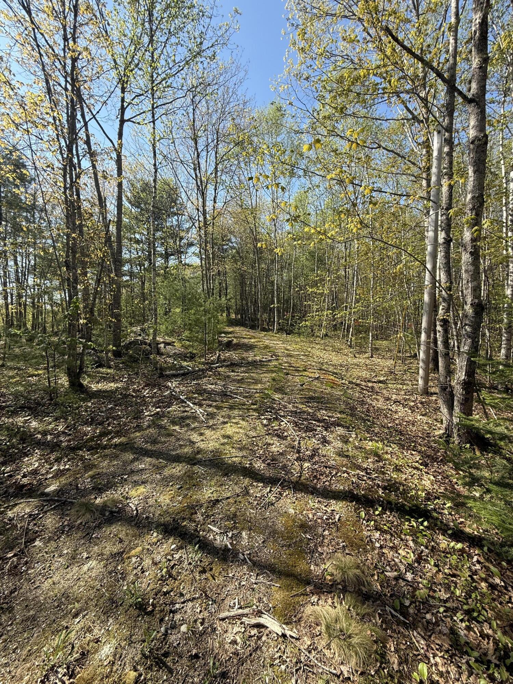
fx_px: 277
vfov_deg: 102.1
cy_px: 342
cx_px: 256
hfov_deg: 85.7
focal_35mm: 14
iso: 50
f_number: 2.2
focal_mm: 2.22
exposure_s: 1/751
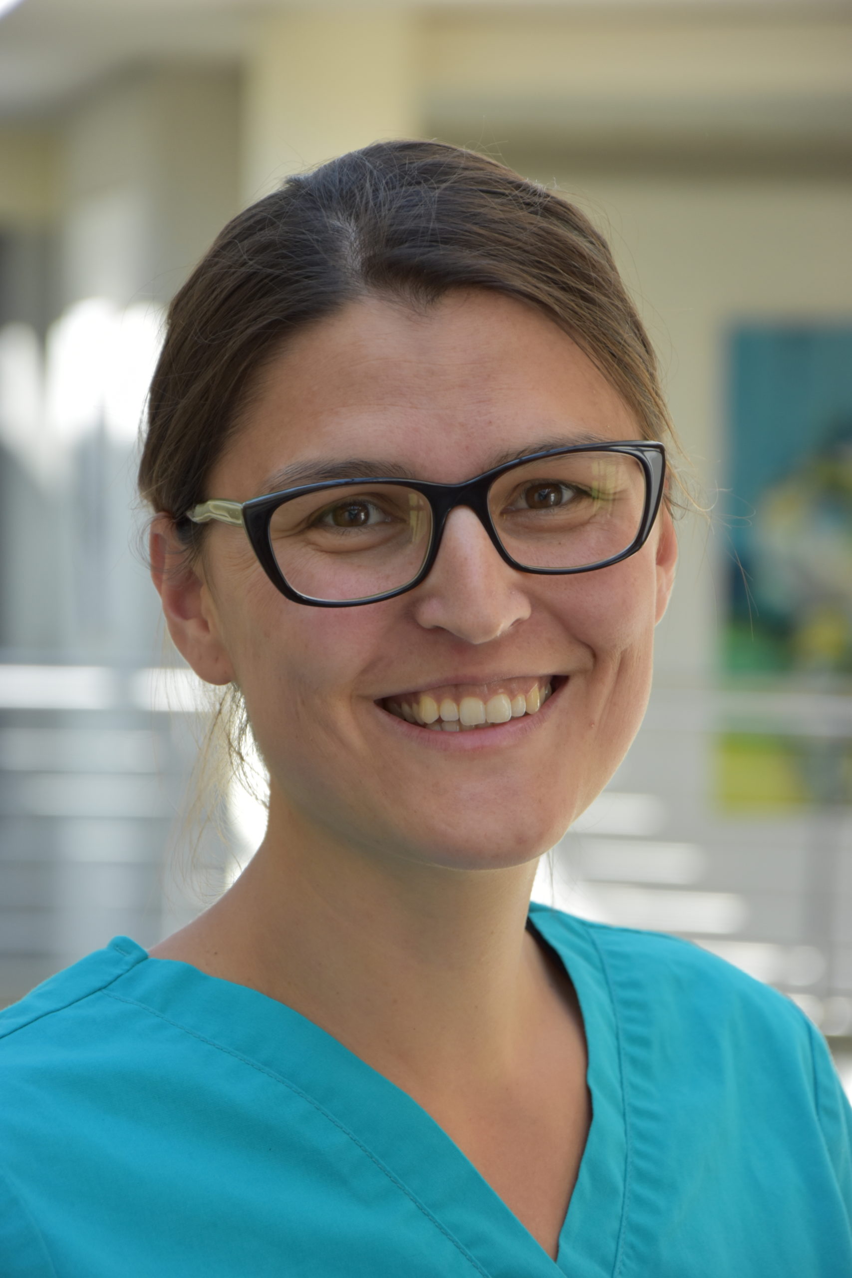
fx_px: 5590
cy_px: 639
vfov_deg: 13.0
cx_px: 426
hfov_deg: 8.7
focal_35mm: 158
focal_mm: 105
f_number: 5.6
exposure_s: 1/125
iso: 400
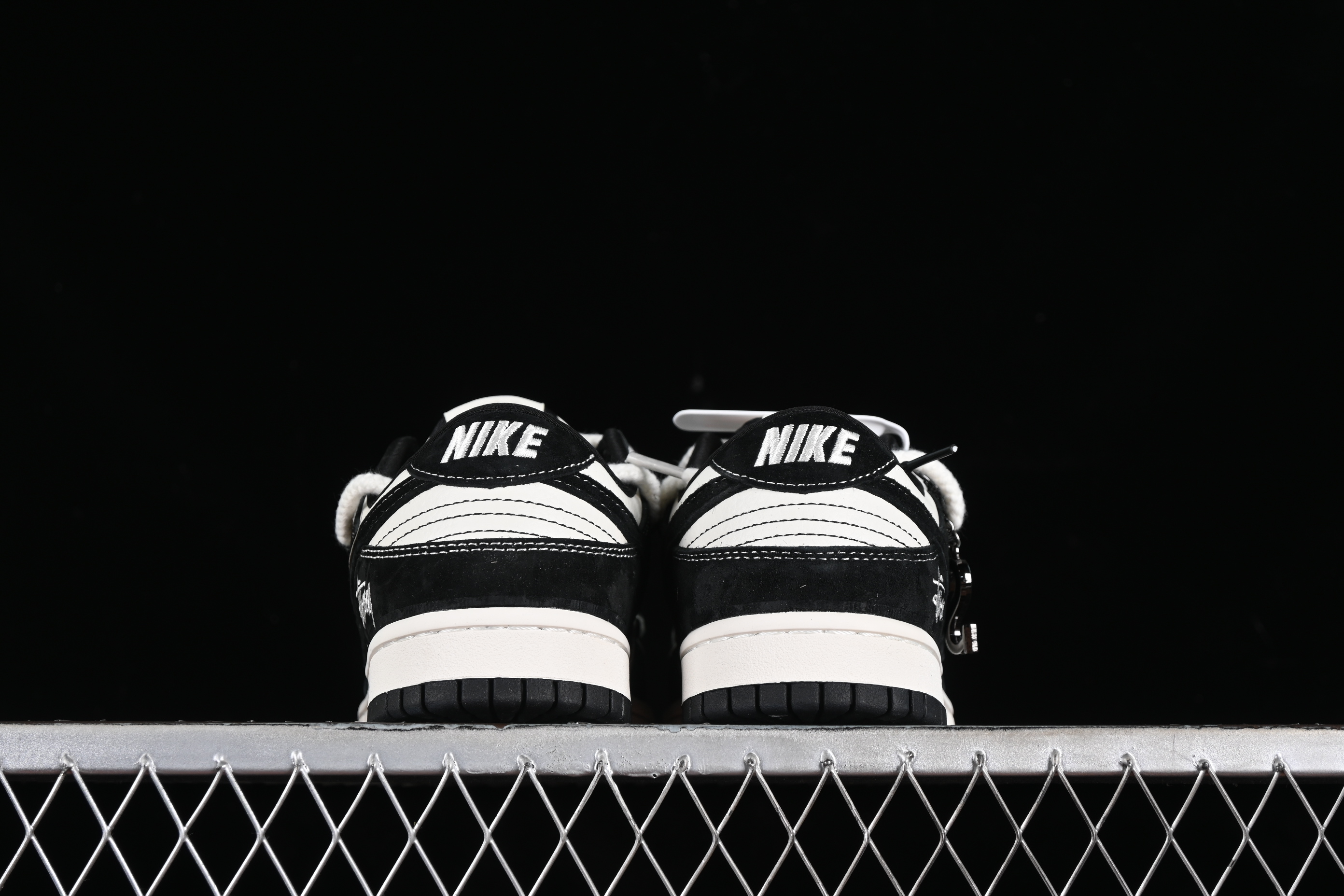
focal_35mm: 75
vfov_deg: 18.2
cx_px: 672
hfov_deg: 27.0
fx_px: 2800
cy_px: 448
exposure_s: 1/60
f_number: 6.3
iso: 160
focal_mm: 50
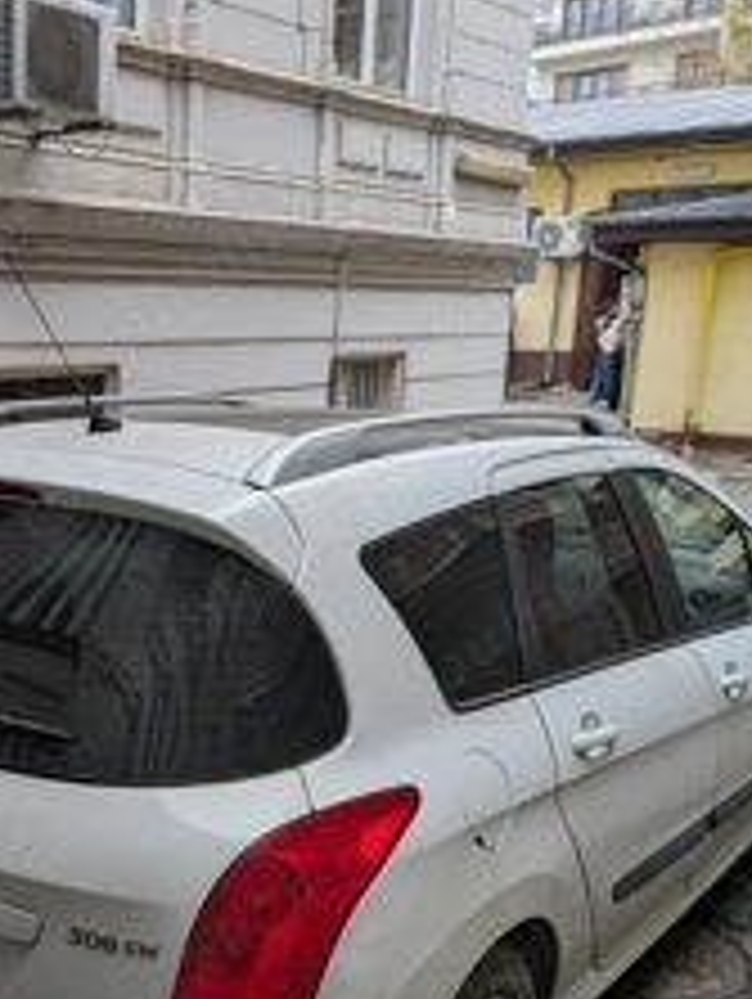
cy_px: 657
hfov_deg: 32.2
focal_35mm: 43
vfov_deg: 43.3
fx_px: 1243
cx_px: 95
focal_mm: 6.9
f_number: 1.68
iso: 20
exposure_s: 1/37.9
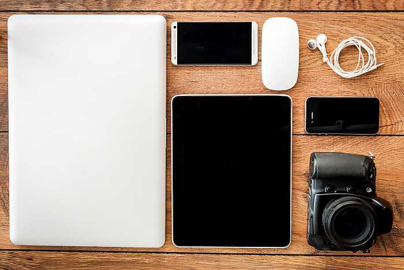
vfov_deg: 28.1
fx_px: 539
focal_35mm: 48
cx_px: 202
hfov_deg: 41.1
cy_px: 135
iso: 200
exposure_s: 1/3
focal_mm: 48
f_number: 6.3
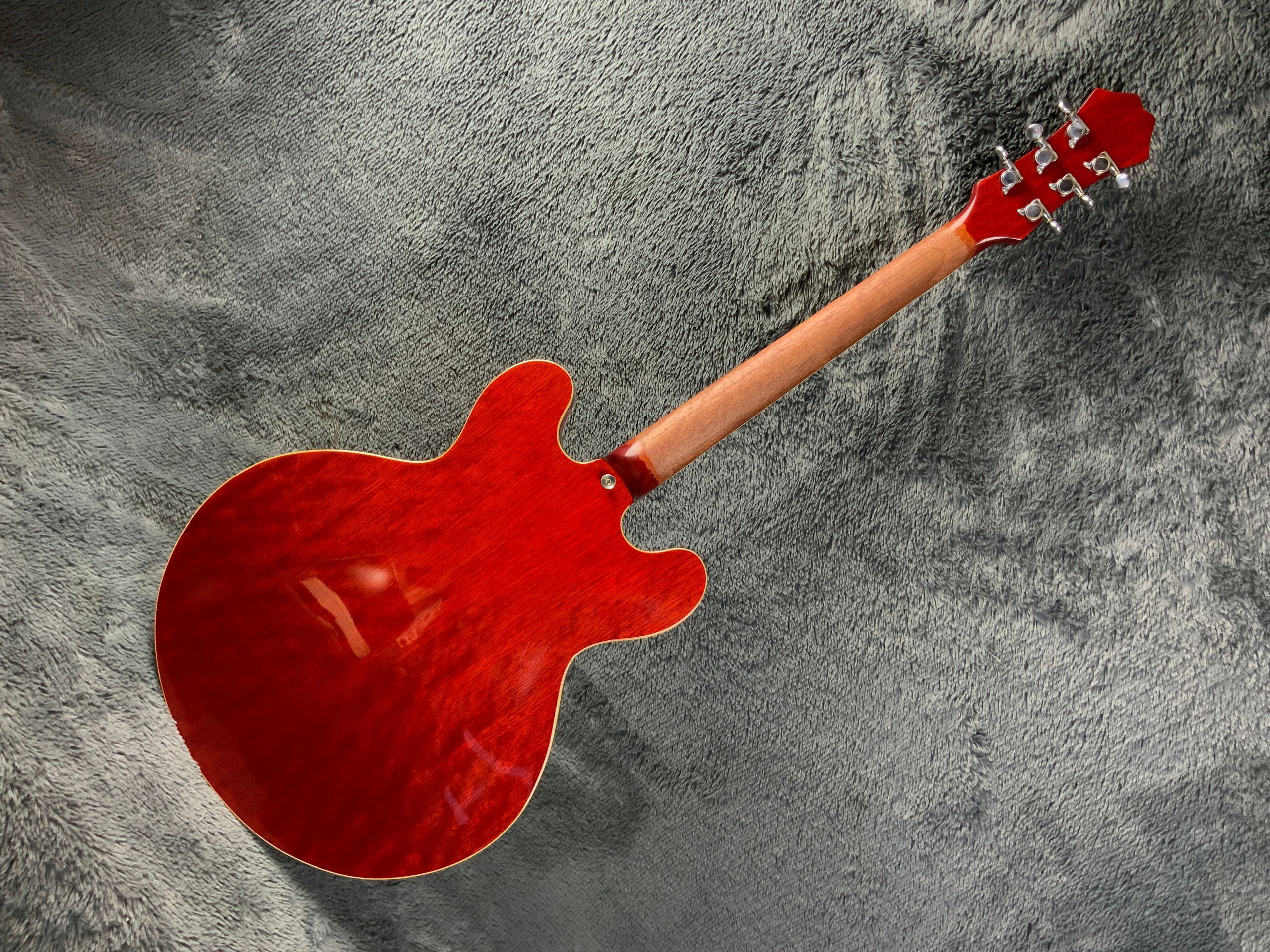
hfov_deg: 61.7
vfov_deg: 48.2
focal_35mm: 29
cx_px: 635
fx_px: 1064
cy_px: 476
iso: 100
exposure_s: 1/50
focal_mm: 3
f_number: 1.8
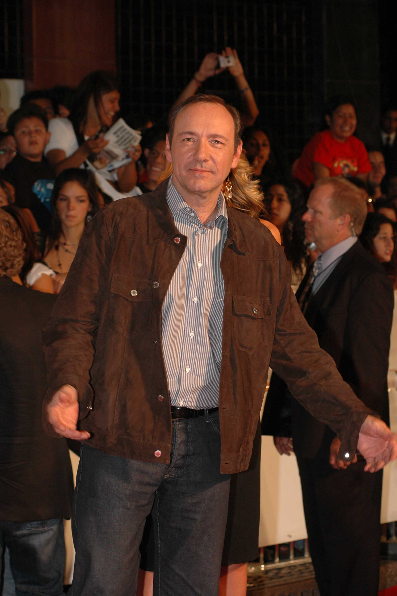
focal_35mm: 120
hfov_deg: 11.4
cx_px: 198
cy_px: 298
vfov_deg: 17.1
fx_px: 1989
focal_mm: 80
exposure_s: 1/125
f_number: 6.3
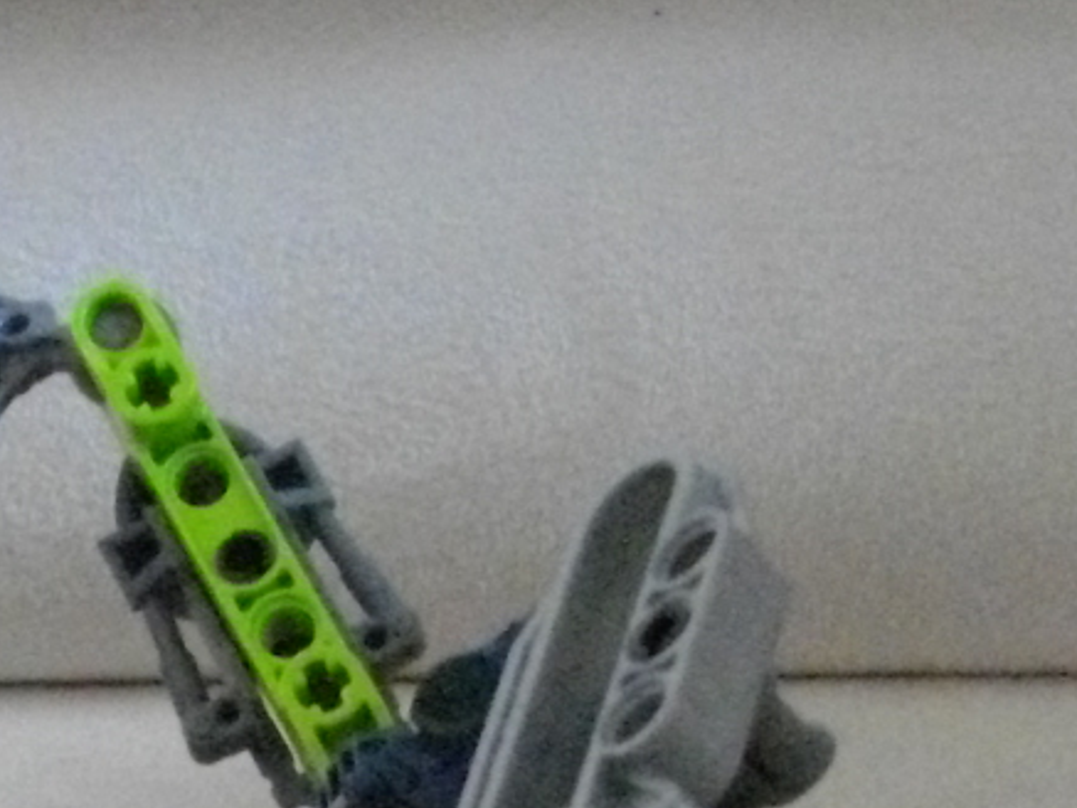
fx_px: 4668
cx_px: -140
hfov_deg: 12.9
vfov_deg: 9.3
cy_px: 1554
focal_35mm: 150
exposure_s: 1/25
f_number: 2.9
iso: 800
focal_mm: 5.7
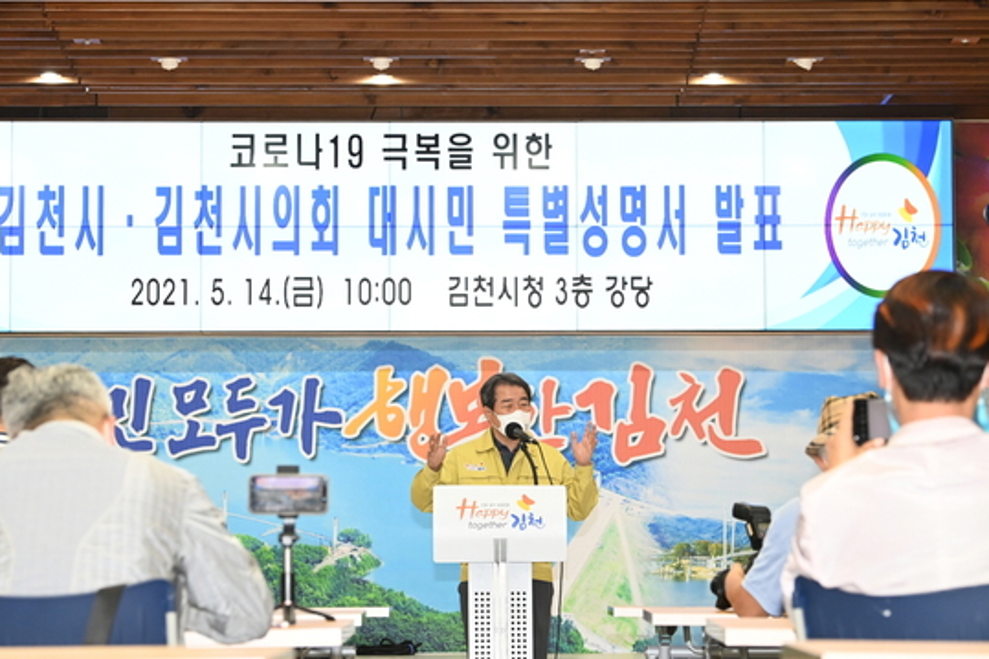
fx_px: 2801
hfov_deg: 20.0
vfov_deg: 13.4
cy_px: 321
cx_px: 507
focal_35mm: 102
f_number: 5
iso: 1600
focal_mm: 86
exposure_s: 1/125
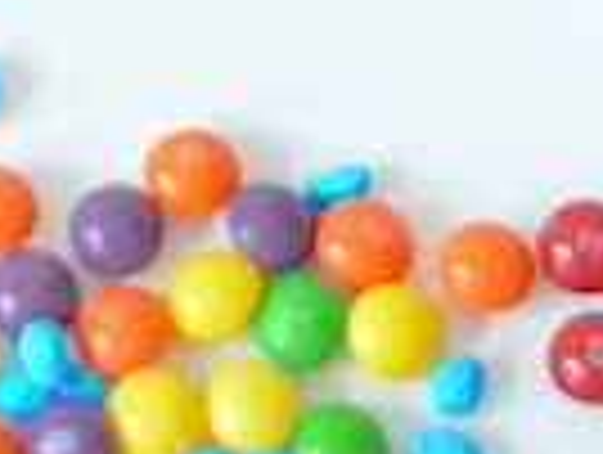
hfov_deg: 4.6
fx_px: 7486
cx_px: 32
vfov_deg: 3.4
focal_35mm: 429
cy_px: -607
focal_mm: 50
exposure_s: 1/500
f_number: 1.8
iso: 3200
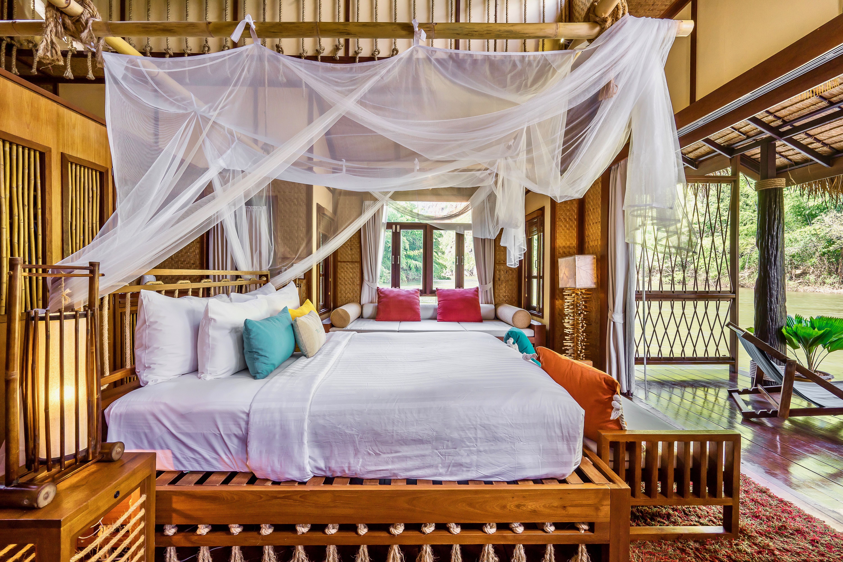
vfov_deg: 73.7
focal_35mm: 16
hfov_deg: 96.7
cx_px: 422
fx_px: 375
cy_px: 281
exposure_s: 1/10
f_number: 11
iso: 100
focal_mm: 16
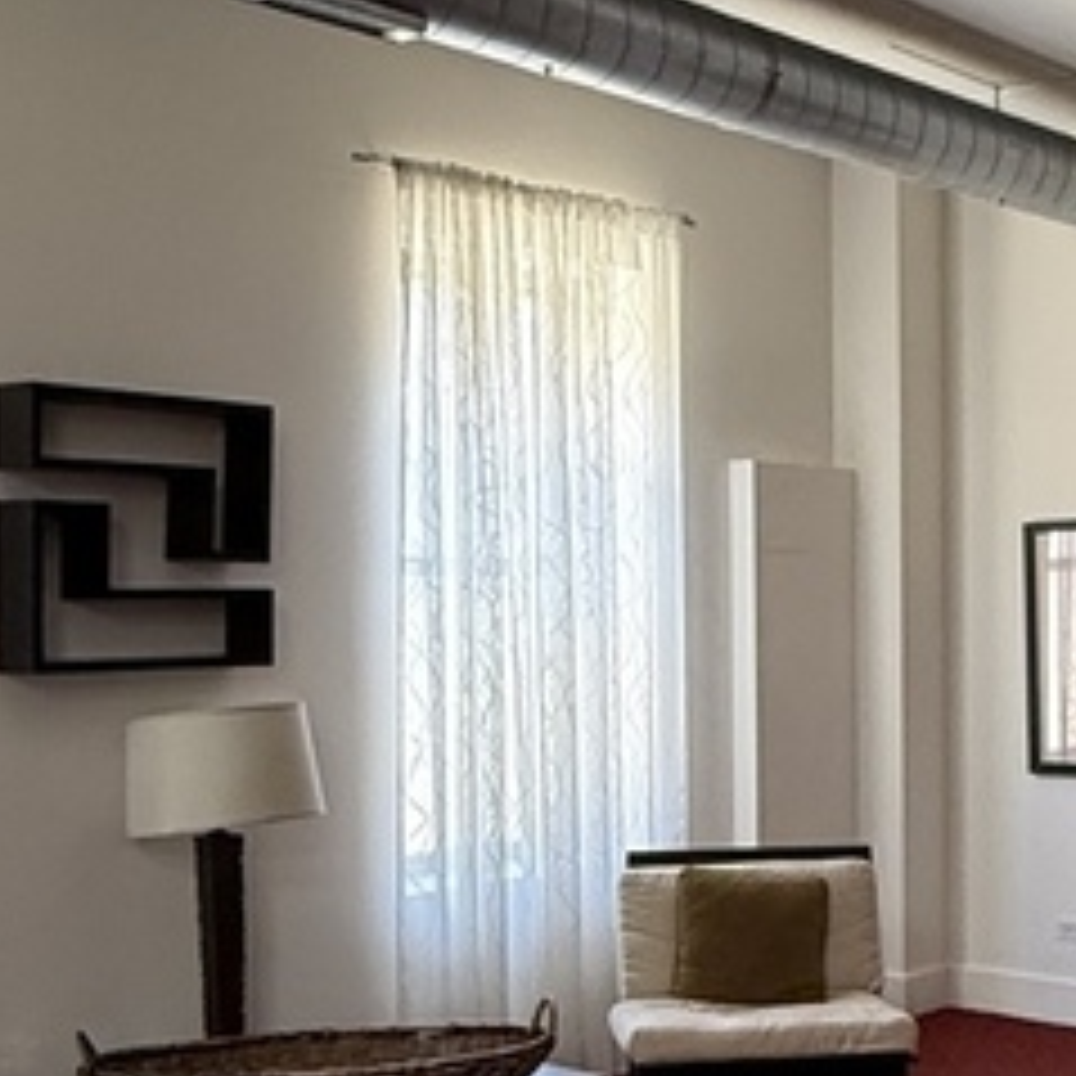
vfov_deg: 30.4
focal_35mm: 56
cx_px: 797
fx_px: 1969
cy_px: 666
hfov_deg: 30.1
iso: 500
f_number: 2.2
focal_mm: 2.22
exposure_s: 1/120
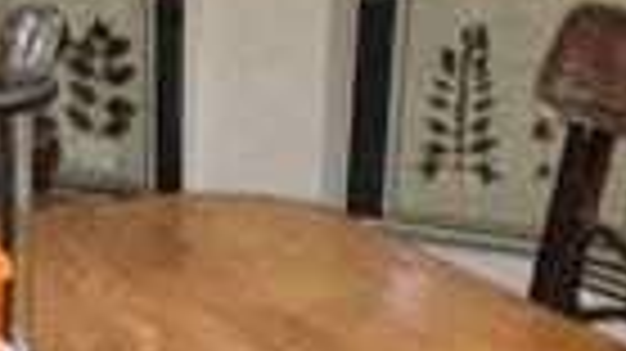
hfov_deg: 14.4
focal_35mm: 145
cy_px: 585
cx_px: -86
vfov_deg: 8.1
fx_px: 2405
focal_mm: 4.15
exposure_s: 1/17
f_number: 2.2
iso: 200
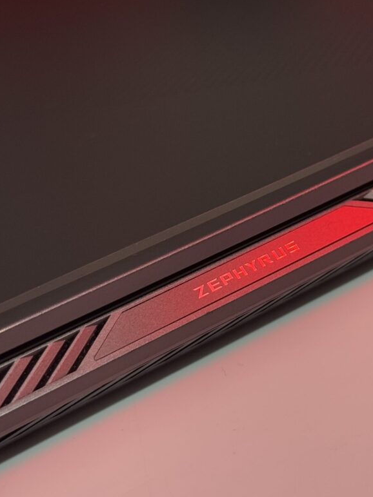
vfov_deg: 23.5
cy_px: 215
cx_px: 255
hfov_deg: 17.7
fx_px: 1193
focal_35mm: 83
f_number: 1.78
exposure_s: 1/60
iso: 200
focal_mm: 6.76
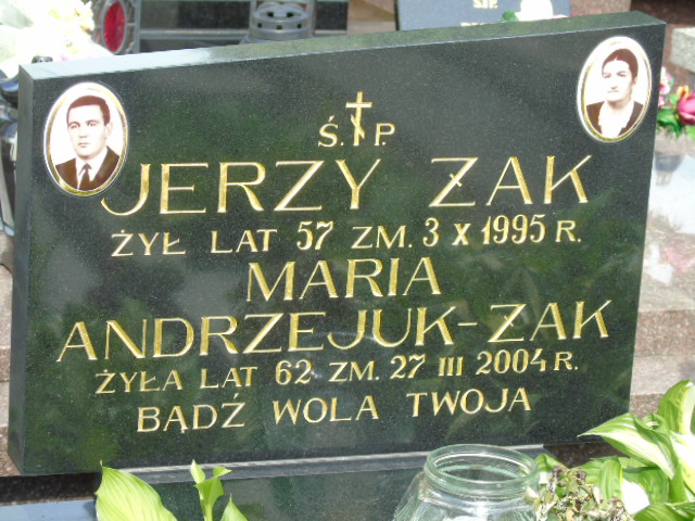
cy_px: 260
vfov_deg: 12.0
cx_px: 348
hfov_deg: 15.9
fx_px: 2490
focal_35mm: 124
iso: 80
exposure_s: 1/100
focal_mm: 22
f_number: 4.6
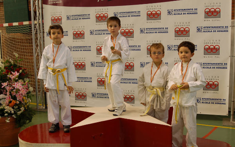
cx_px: 117
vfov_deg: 29.9
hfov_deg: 46.2
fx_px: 275
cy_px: 78
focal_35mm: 43
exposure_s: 1/50
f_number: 4
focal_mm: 28
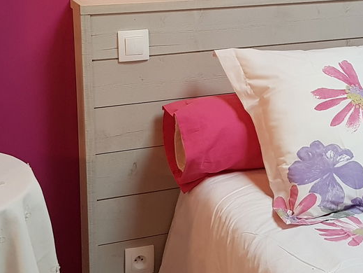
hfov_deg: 24.1
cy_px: 50
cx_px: 277
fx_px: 839
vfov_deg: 18.2
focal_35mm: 80
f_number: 1.7
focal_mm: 4.2
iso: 200
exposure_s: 1/25
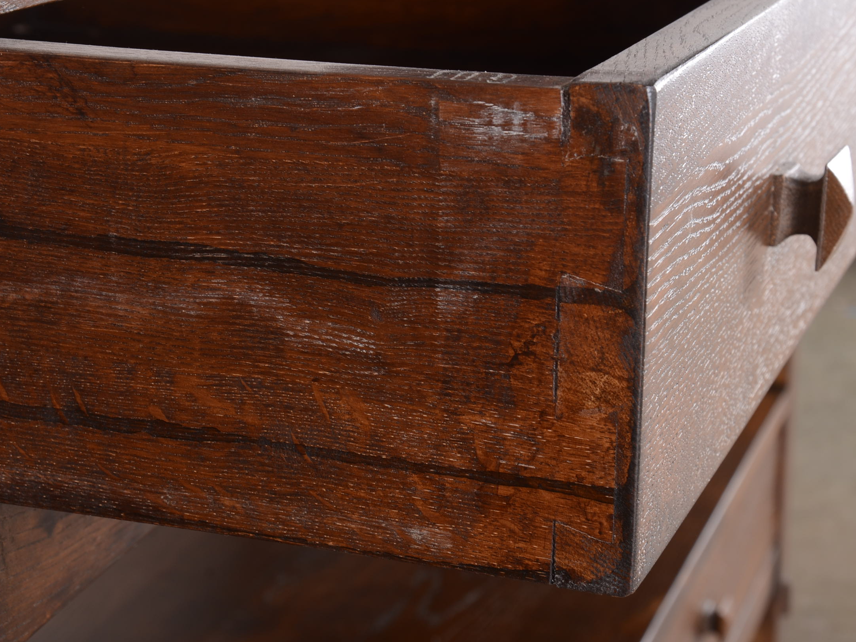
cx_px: 424
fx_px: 2102
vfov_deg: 17.4
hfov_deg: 23.0
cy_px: 321
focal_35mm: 85
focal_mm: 52
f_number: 11
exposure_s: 1/160
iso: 160
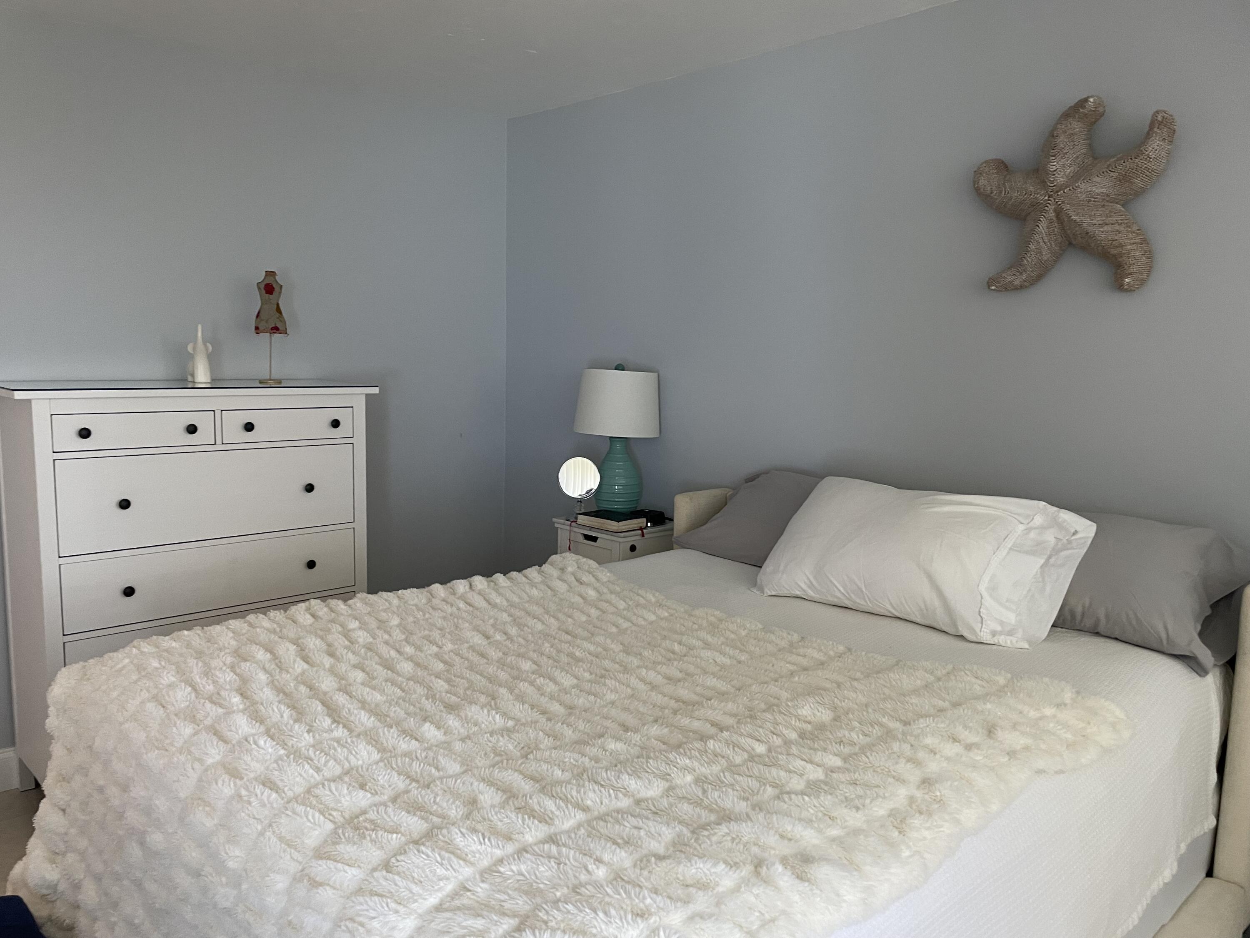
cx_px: 625
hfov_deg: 67.3
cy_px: 469
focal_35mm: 26
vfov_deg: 53.1
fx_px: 939
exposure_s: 1/60
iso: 125
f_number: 1.6
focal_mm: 4.2
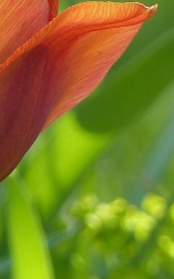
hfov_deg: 0.7
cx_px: -37
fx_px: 13445
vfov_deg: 1.2
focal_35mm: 1773
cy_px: 12
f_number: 4
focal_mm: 108
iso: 100
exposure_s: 1/250
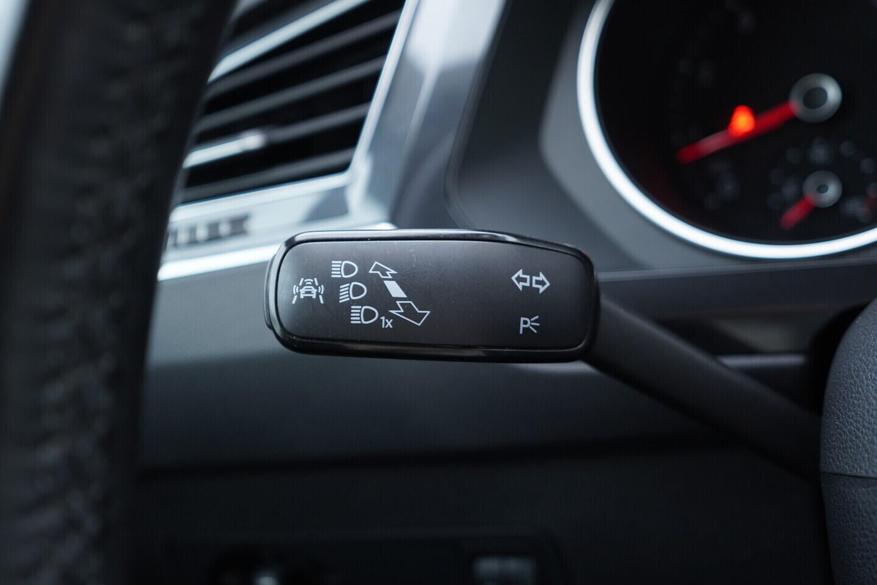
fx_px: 877
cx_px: 438
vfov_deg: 36.9
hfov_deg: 53.1
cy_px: 292
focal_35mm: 36
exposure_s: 1/40
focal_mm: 24
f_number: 2.8
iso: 320
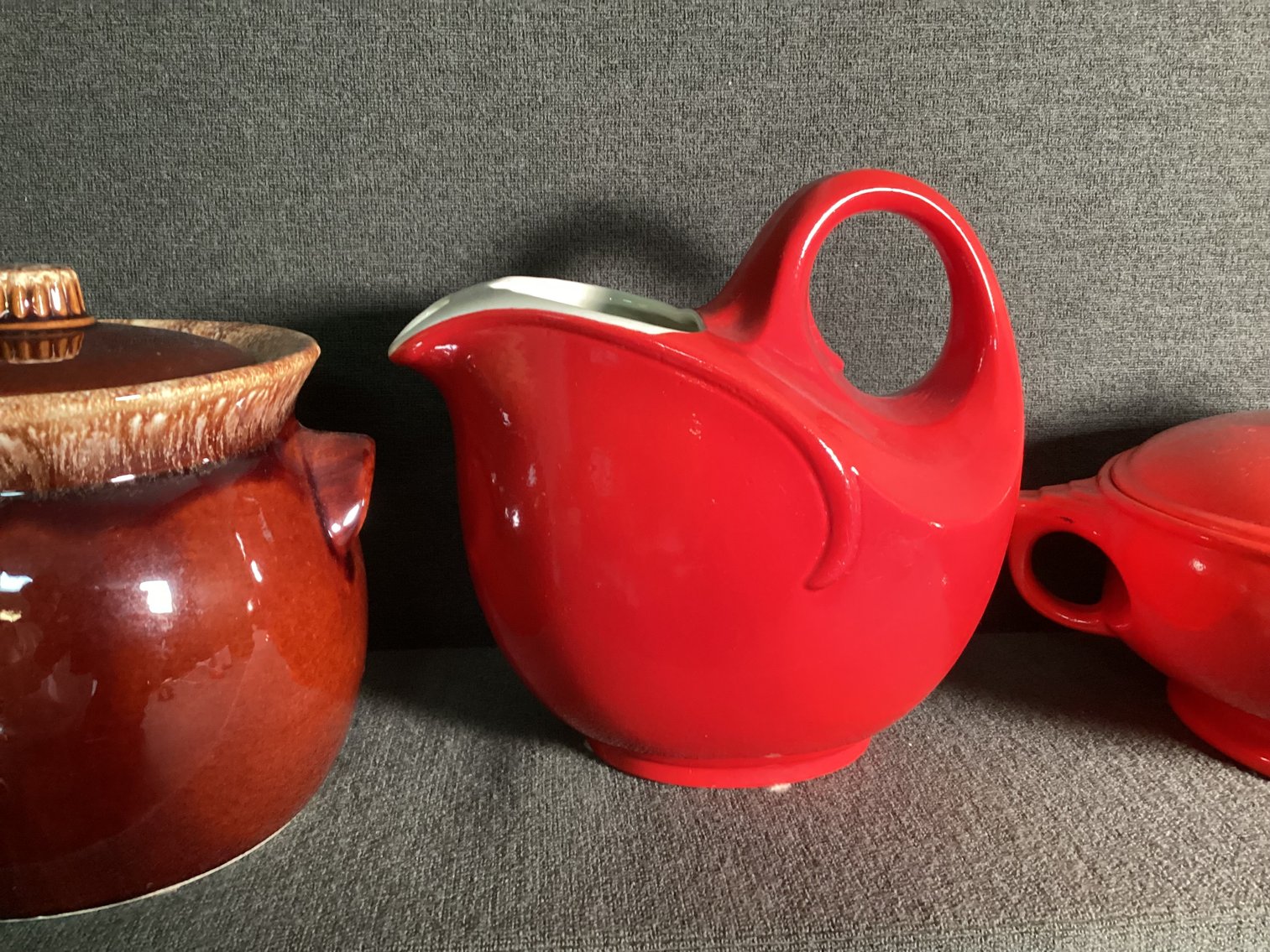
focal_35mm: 31
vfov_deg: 45.4
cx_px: 635
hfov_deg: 58.3
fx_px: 1137
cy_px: 476
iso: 400
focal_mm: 3.3
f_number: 2.4
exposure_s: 1/30
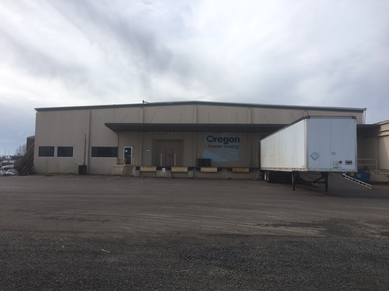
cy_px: 146
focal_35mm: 29
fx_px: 326
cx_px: 194
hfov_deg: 61.7
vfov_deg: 48.2
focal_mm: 4.15
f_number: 2.2
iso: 25
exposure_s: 1/1832
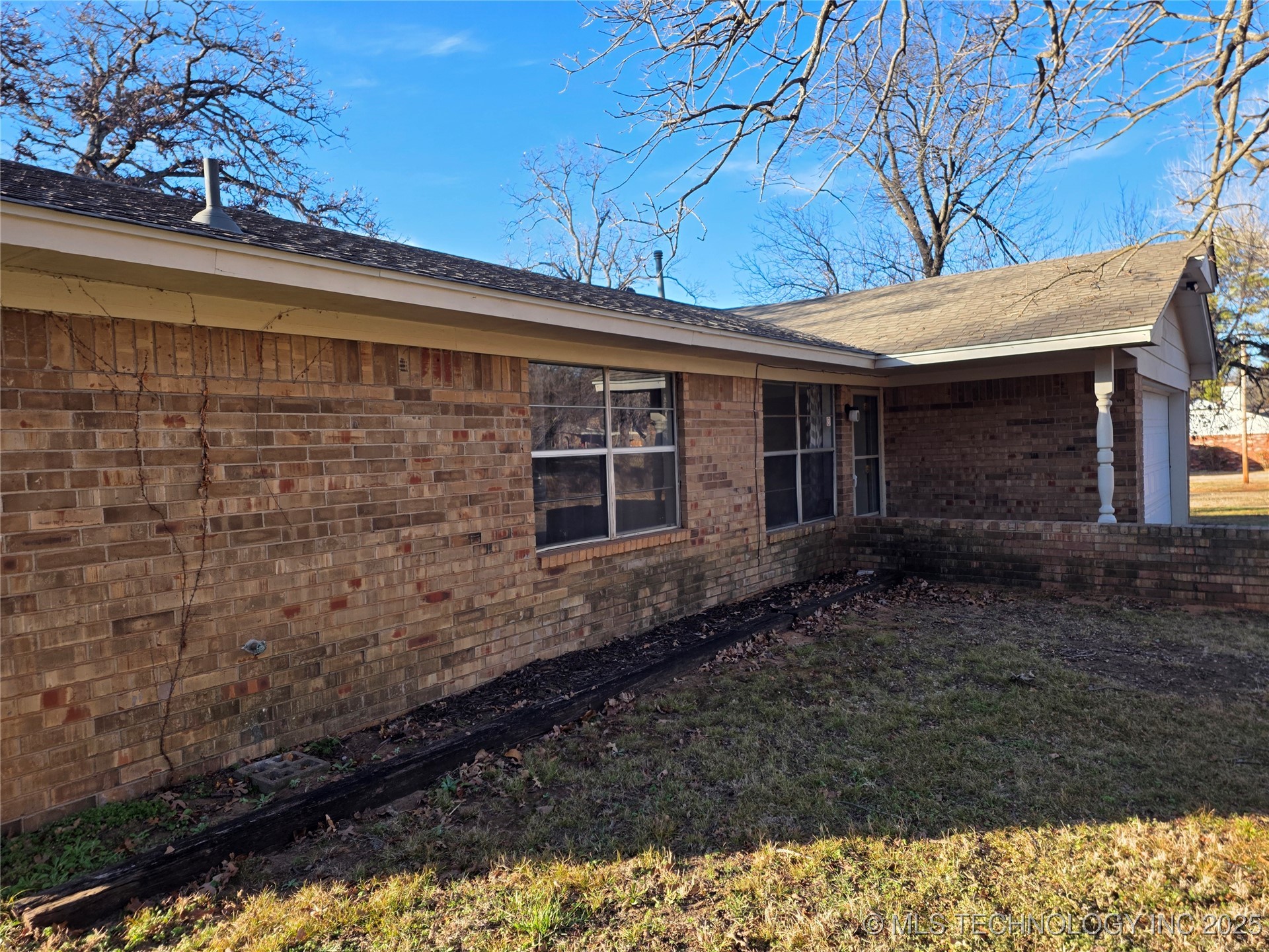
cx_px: 634
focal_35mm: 23
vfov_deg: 58.9
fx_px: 843
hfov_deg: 73.9
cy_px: 476
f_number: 1.7
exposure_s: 1/1468
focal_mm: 6.25
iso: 80
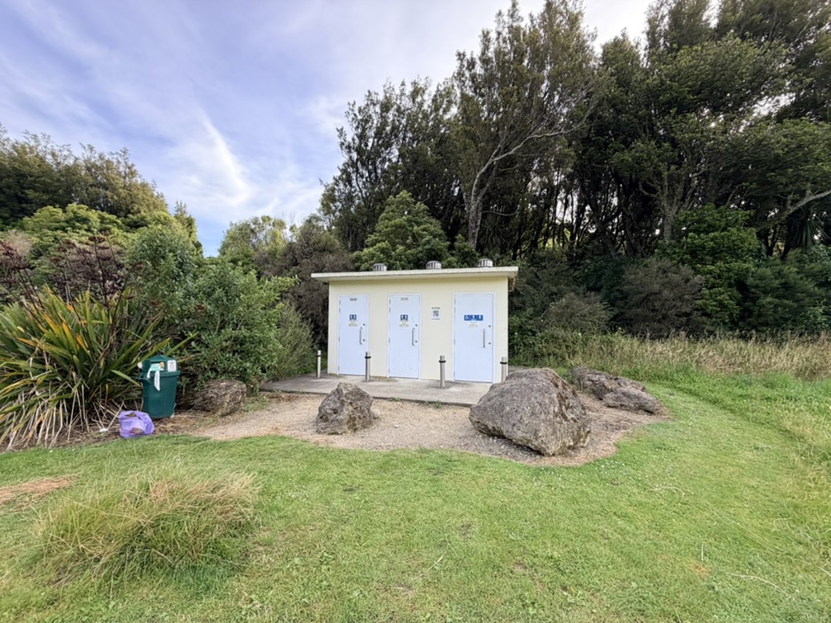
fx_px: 336
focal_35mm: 14
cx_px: 416
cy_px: 312
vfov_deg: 85.7
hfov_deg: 102.1
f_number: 2.2
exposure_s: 1/439
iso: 64
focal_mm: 2.22
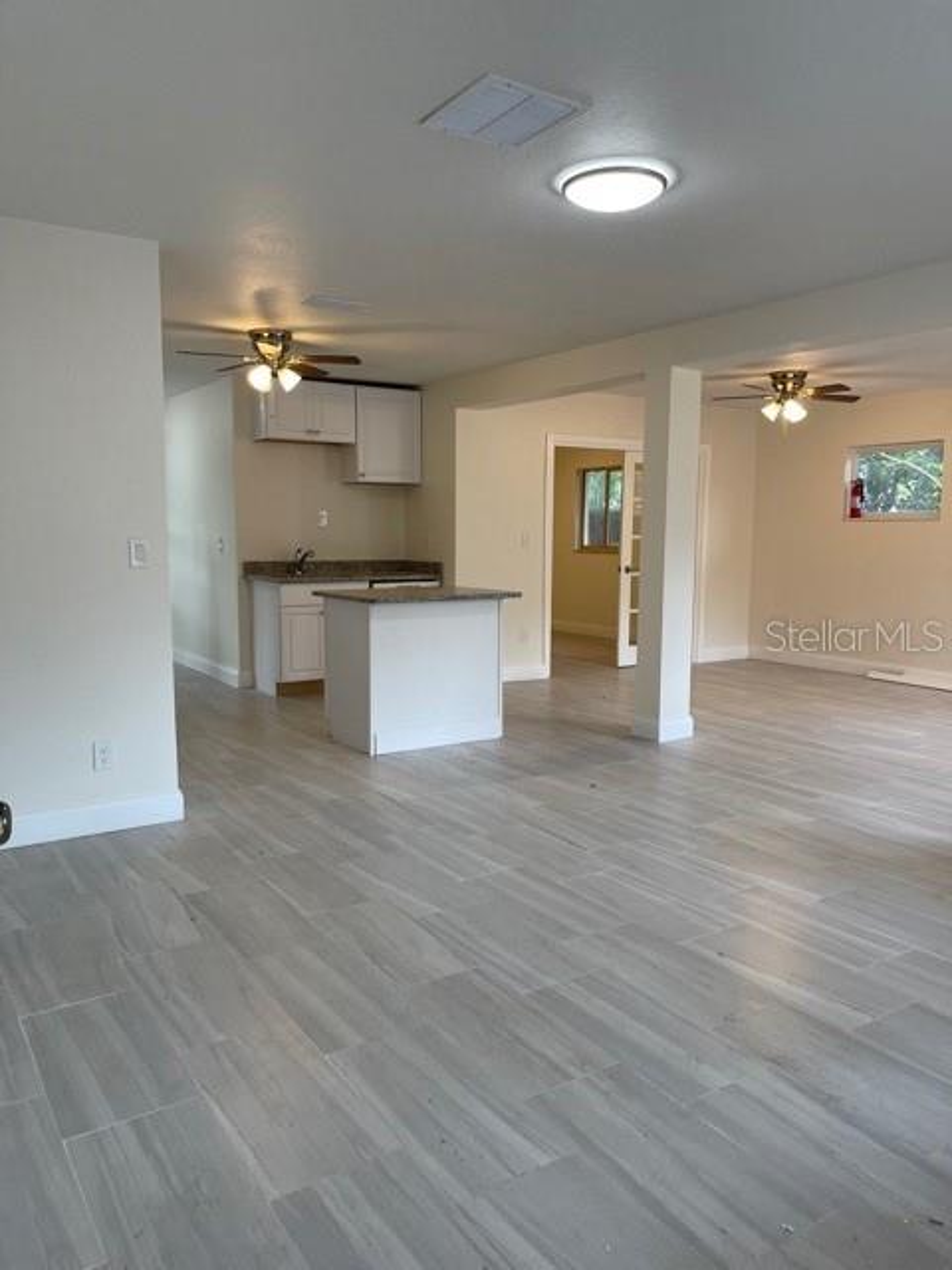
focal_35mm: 26
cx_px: 476
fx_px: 953
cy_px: 635
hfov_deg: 53.1
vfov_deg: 67.3
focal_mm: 5.1
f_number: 1.6
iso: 80
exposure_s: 1/120
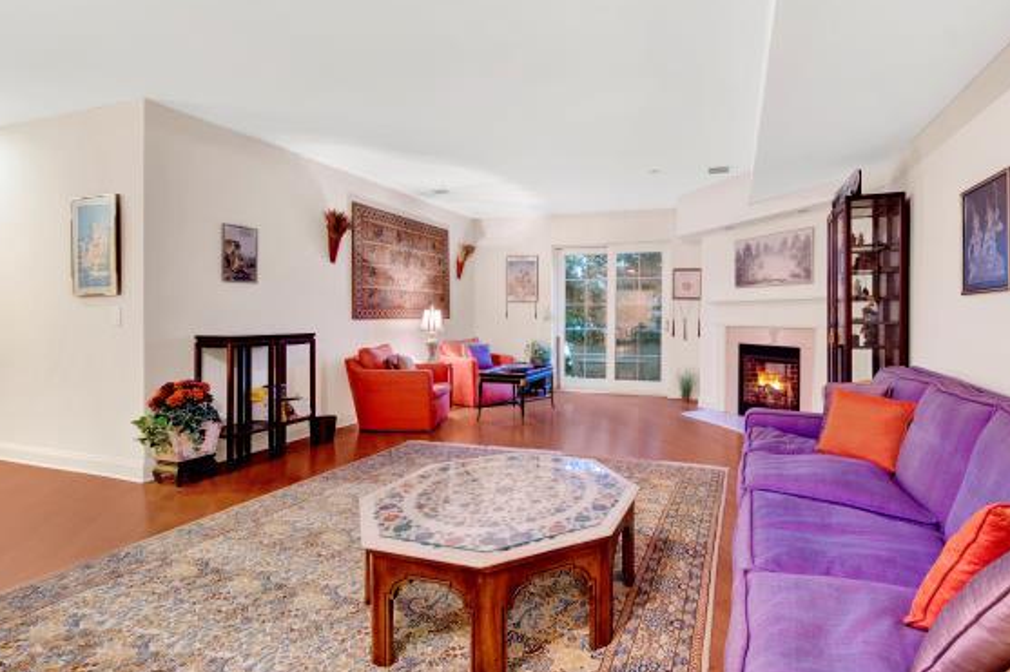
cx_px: 573
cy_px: 324
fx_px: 421
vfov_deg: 77.3
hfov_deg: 99.8
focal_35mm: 15
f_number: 8
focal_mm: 8
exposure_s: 15
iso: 100
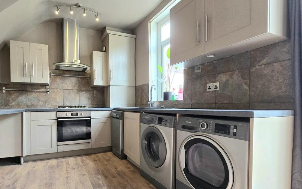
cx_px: 118
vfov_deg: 67.8
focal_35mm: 17
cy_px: 106
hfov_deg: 92.9
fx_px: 140
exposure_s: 1/60.2
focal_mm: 2.2
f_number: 2.2
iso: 250
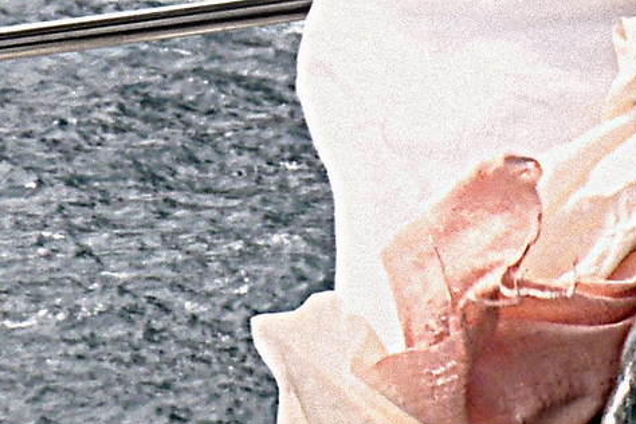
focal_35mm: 221
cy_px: -157
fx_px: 3904
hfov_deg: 9.3
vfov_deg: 6.2
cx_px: 182
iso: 80
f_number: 5
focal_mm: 7.4
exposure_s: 1/250
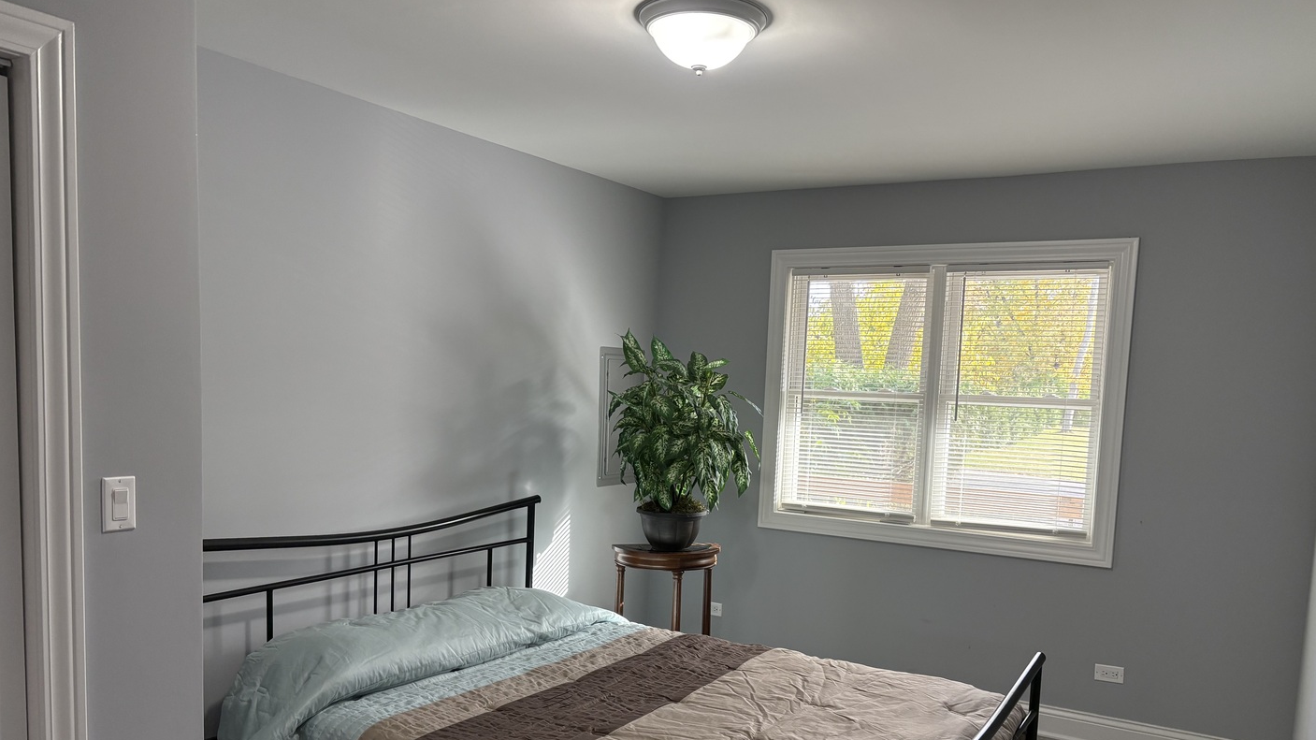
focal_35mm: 29
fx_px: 1012
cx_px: 672
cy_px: 472
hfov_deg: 66.1
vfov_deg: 39.8
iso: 160
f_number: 1.6
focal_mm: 5.96
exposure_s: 1/120
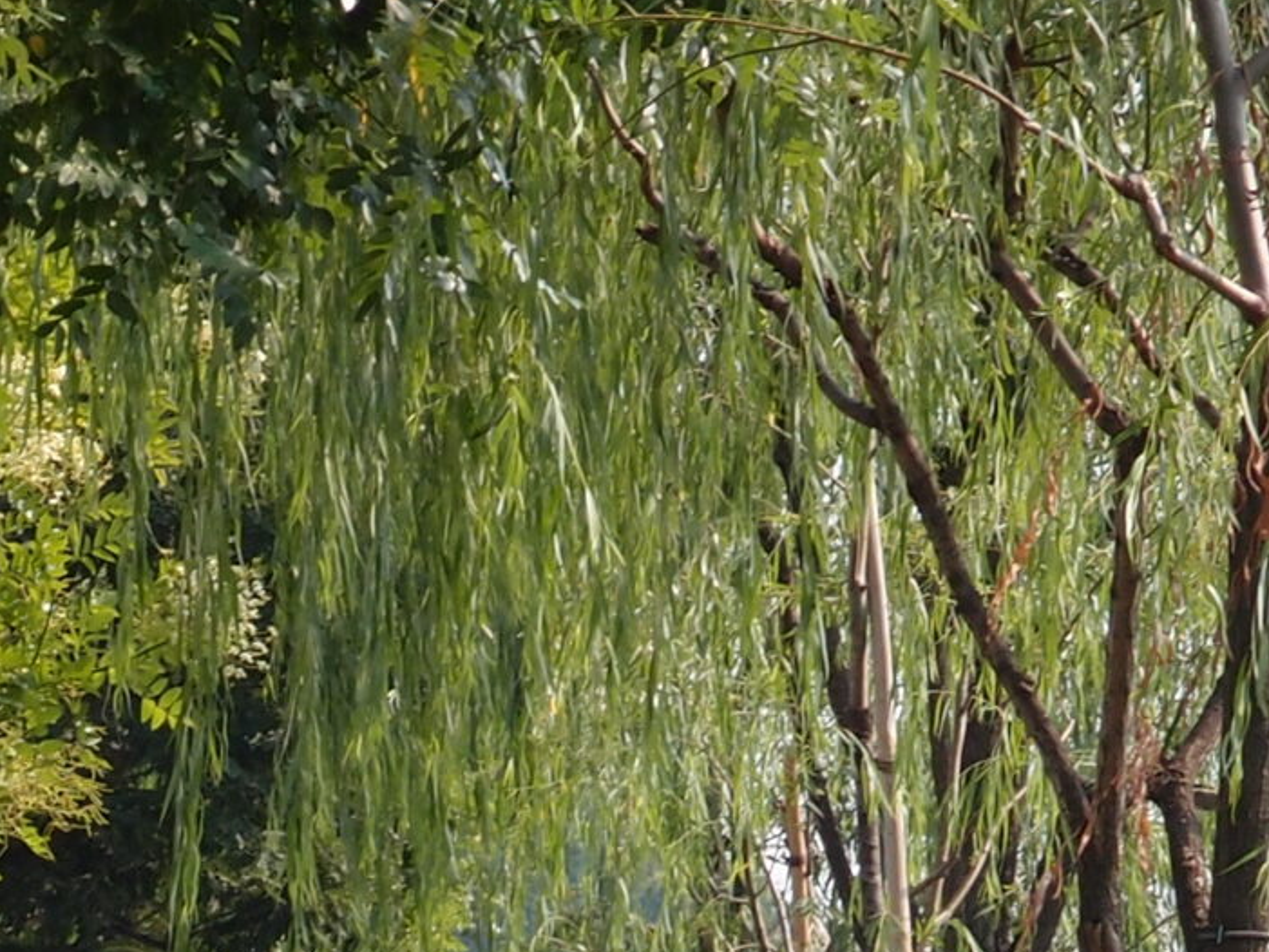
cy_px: 1643
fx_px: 14996
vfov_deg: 3.6
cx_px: 317
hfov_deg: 4.8
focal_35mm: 409
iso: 100
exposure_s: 1/500
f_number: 4
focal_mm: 24
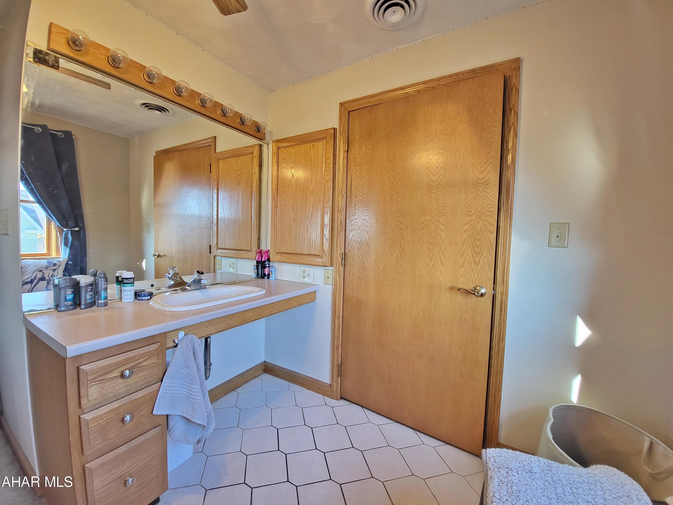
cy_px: 252
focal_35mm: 13
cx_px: 336
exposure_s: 1/60
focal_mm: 1.74
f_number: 2.2
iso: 125
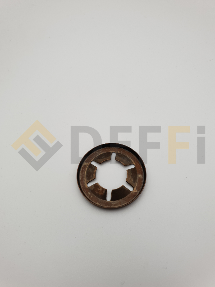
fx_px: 215
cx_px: 108
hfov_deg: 53.1
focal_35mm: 26
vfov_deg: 67.3
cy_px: 144
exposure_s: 1/428
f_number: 2.4
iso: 50
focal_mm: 4.3
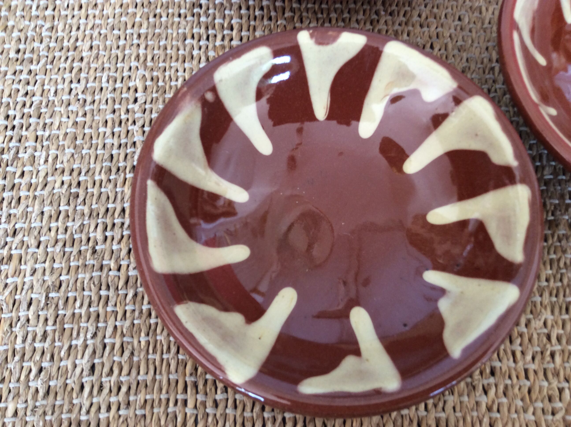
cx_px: 286
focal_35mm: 32
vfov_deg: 44.1
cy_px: 214
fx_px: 527
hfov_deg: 56.9
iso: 50
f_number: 2.4
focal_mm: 3.3
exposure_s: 1/25
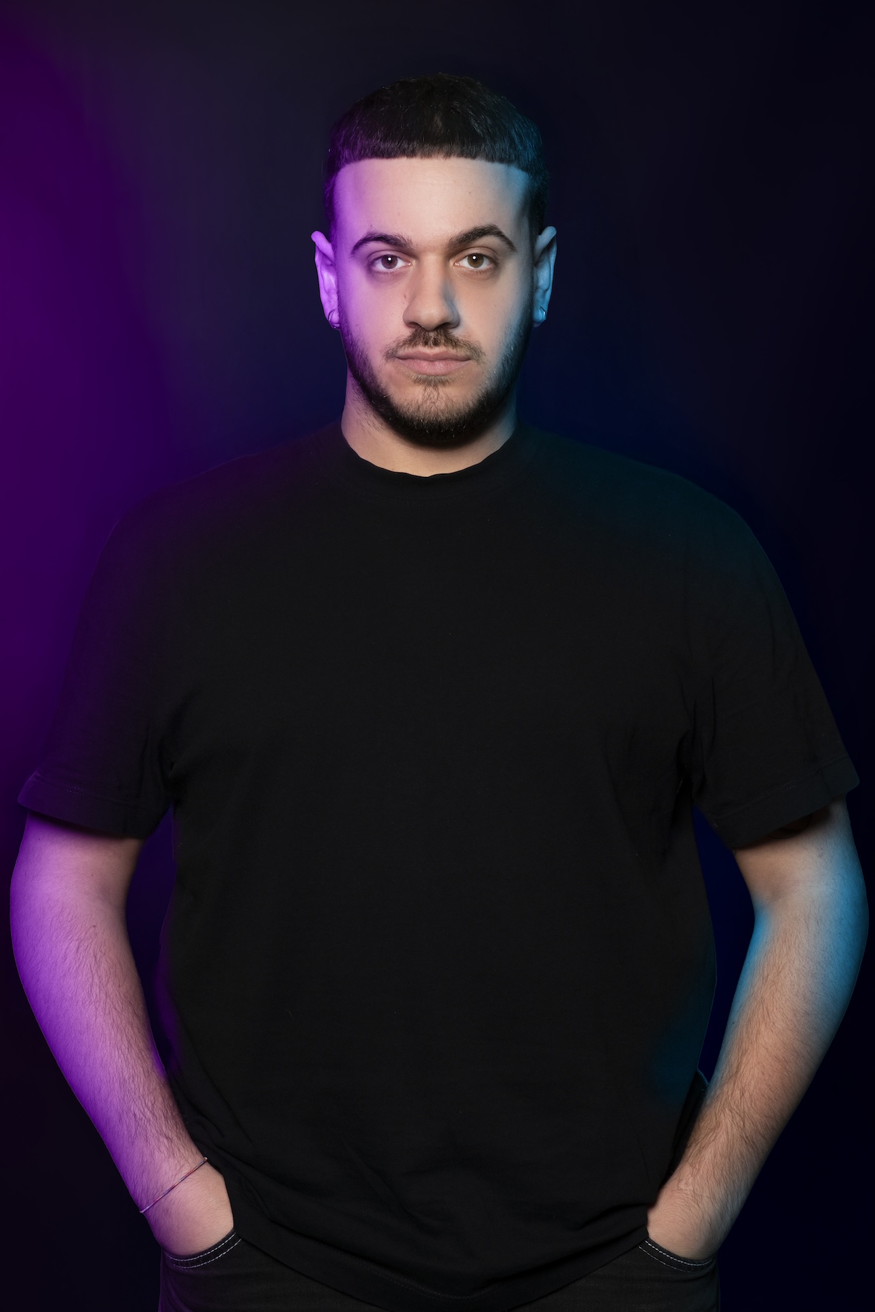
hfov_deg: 29.3
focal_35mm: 46
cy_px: 656
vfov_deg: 42.7
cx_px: 438
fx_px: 1676
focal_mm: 46
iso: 50
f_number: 4
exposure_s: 1/10
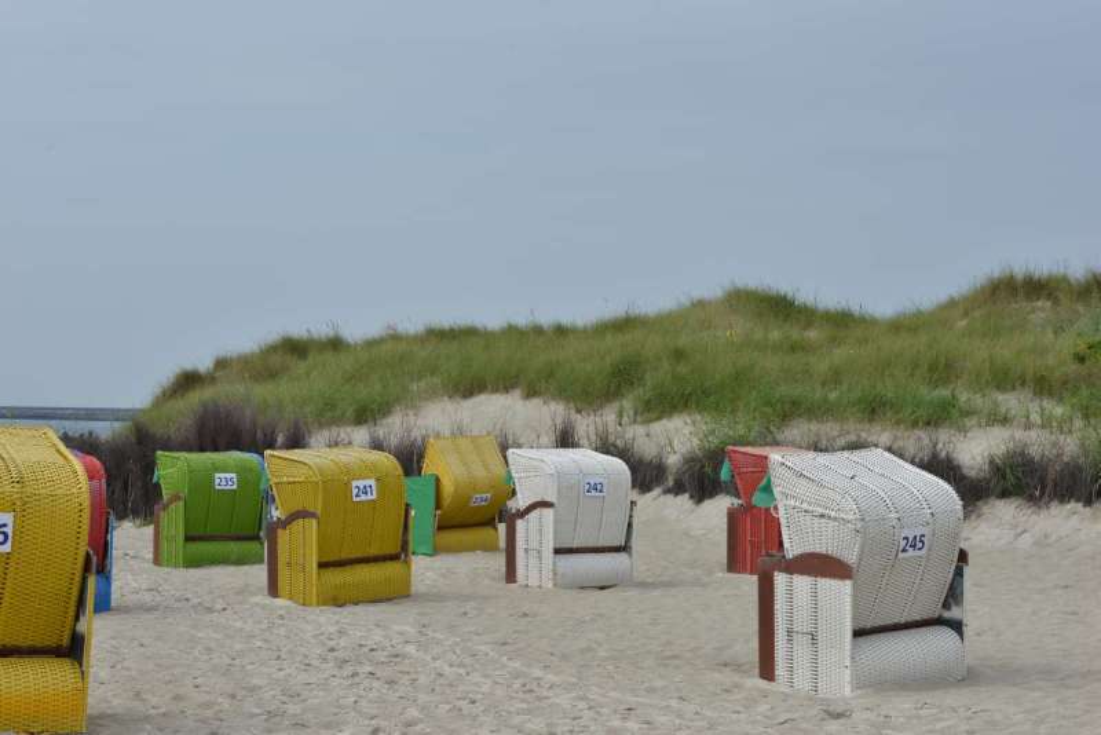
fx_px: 2141
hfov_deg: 28.8
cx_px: 550
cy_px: 368
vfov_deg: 19.5
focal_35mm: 70
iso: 125
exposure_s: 1/200
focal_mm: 70
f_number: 13
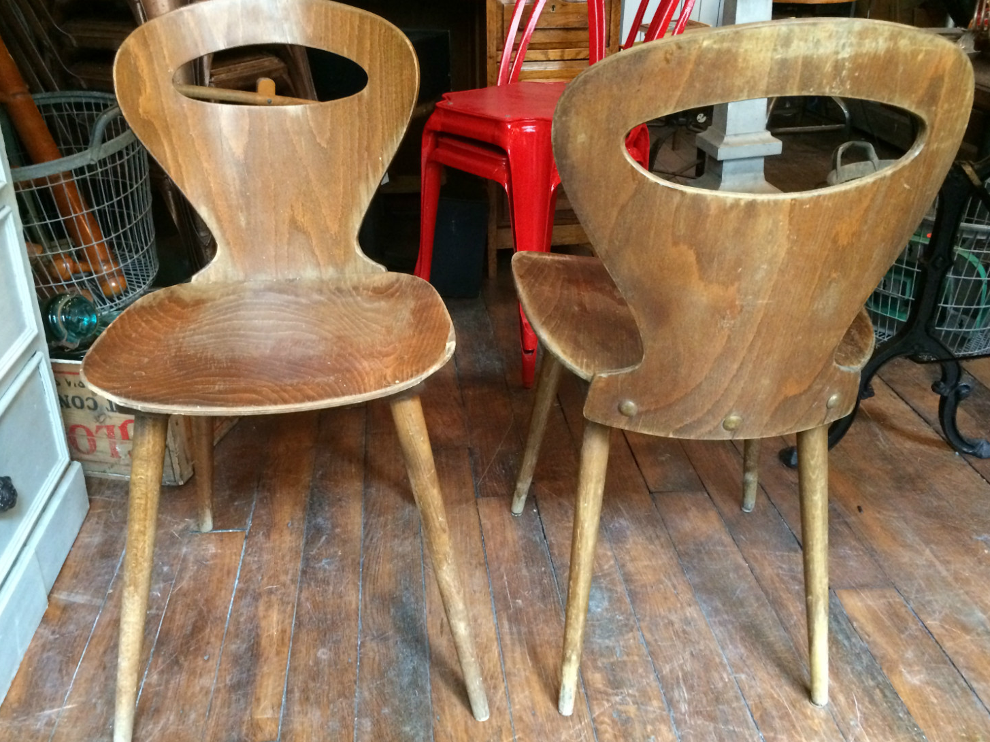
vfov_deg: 42.9
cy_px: 354
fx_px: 944
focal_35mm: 33
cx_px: 482
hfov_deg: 55.3
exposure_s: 1/30
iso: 320
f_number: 2.2
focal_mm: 4.12
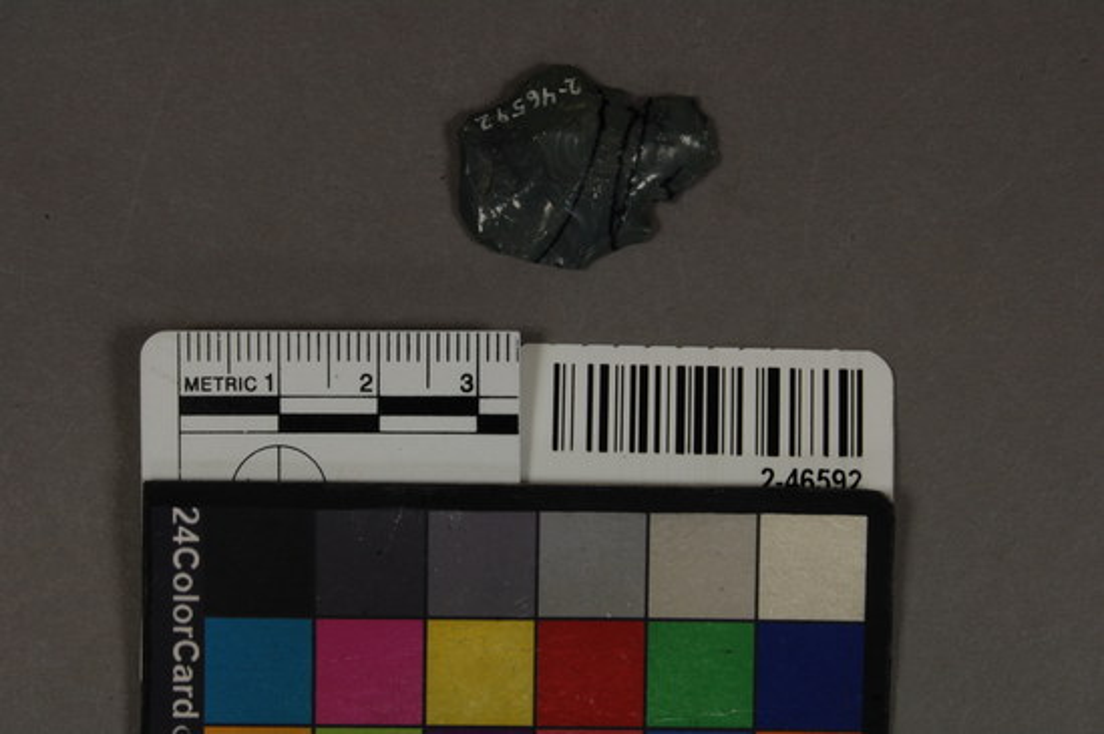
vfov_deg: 16.5
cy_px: 367
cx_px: 552
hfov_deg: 24.6
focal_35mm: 82
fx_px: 2528
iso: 200
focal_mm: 55
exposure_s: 1/8
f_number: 29
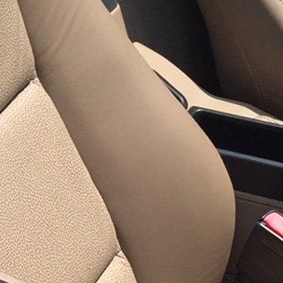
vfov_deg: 12.7
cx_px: 4
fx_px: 1249
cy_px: -22
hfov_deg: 12.8
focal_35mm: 135
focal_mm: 4.15
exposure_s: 1/1721
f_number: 2.2
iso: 32
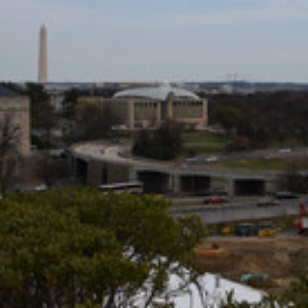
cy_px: 79
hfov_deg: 19.6
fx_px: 858
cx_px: 326
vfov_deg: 20.2
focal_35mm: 85
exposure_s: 1/320
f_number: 9
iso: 200
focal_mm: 23
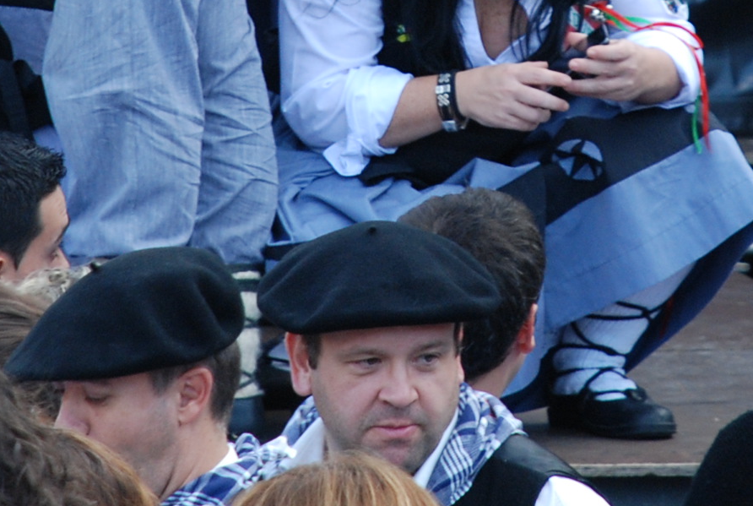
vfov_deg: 2.1
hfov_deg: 3.1
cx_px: 483
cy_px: -72
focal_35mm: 658
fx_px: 13785
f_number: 5.6
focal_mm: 135
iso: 400
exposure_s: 1/80
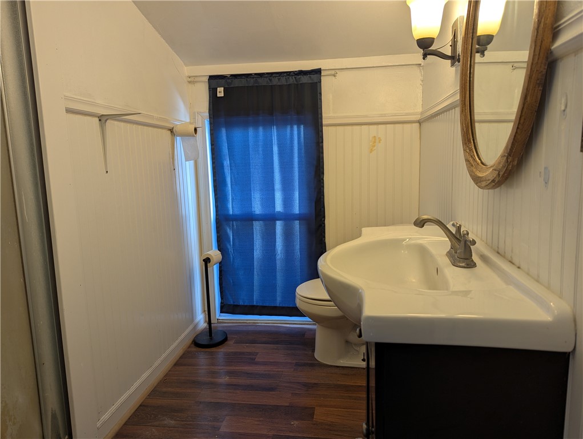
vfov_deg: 56.9
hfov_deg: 71.5
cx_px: 292
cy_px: 220
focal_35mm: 24
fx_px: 405
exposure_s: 1/28.2
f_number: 1.85
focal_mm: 6.81
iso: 44
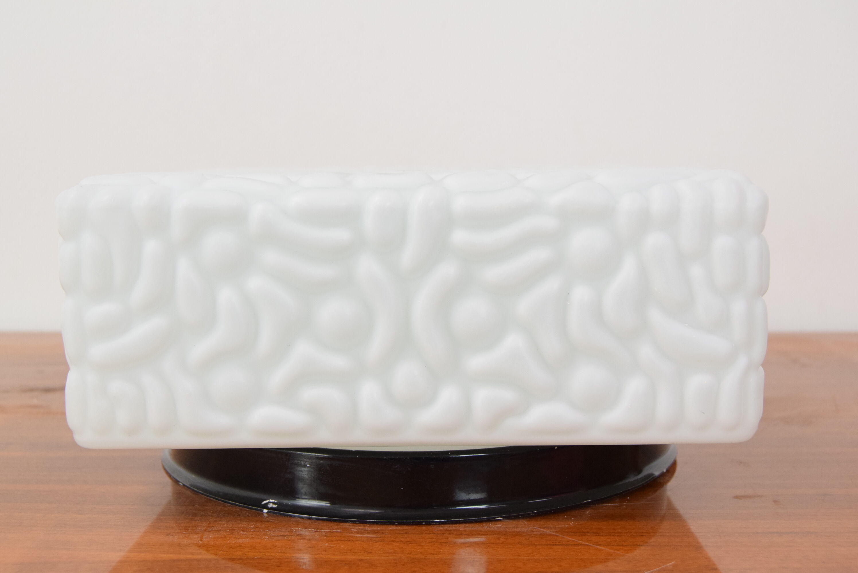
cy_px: 286
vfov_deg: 29.0
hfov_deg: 42.3
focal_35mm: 46
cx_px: 429
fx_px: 1109
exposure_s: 1/200
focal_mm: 31
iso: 1600
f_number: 7.1
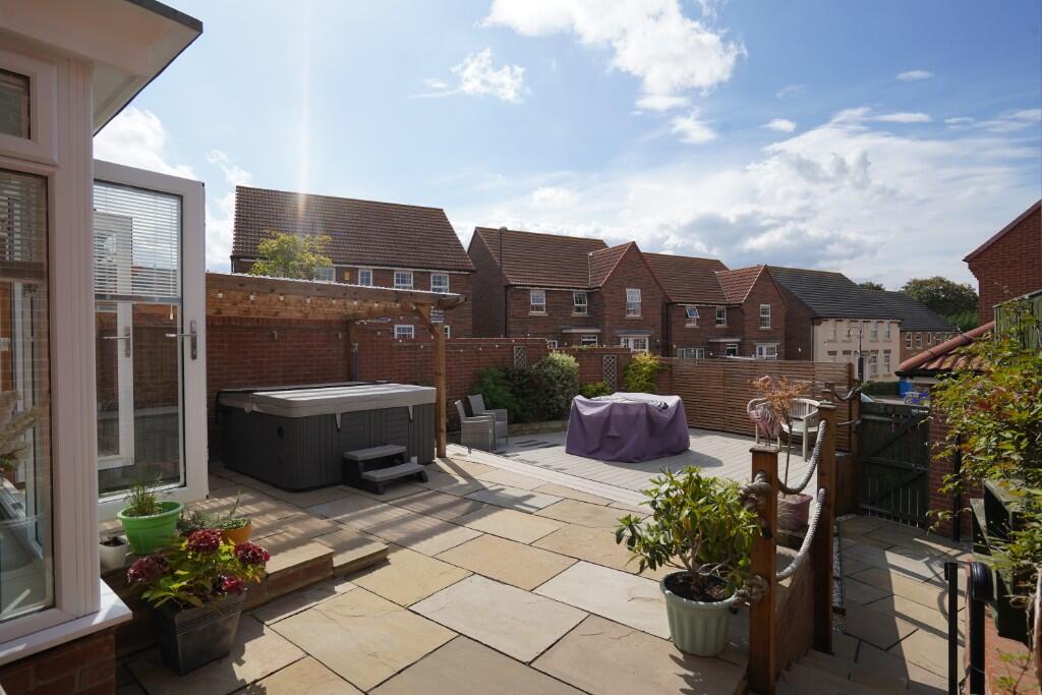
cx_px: 521
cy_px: 348
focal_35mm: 17
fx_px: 492
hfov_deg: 93.3
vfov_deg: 70.5
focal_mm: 17
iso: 400
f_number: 8
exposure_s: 1/1250
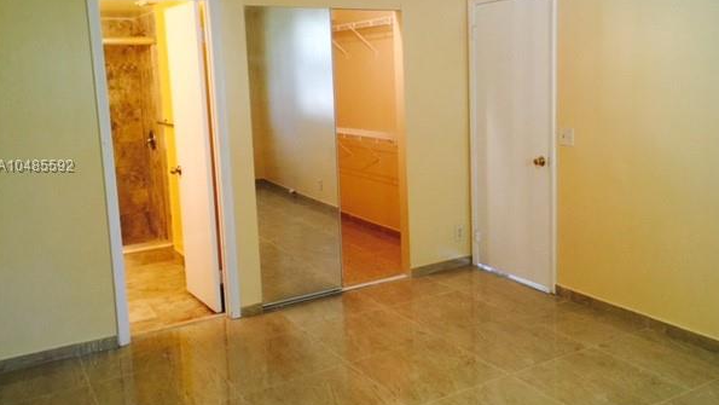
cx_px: 381
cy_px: 167
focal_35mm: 34
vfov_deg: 34.6
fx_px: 648
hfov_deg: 58.0
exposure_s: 1/15
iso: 80
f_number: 2.2
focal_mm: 4.15
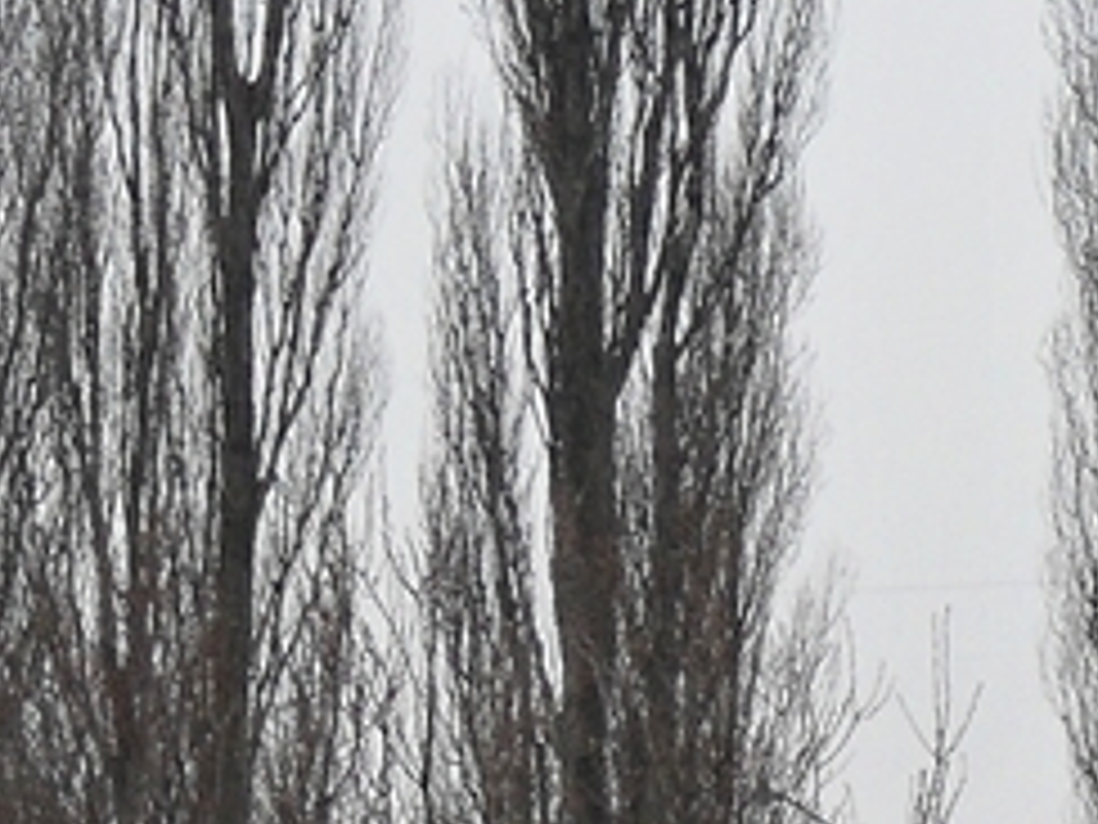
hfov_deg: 4.1
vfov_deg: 3.1
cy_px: 950
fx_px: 15194
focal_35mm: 479
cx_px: 2133
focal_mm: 18.9
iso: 80
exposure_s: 1/125
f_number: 5.2
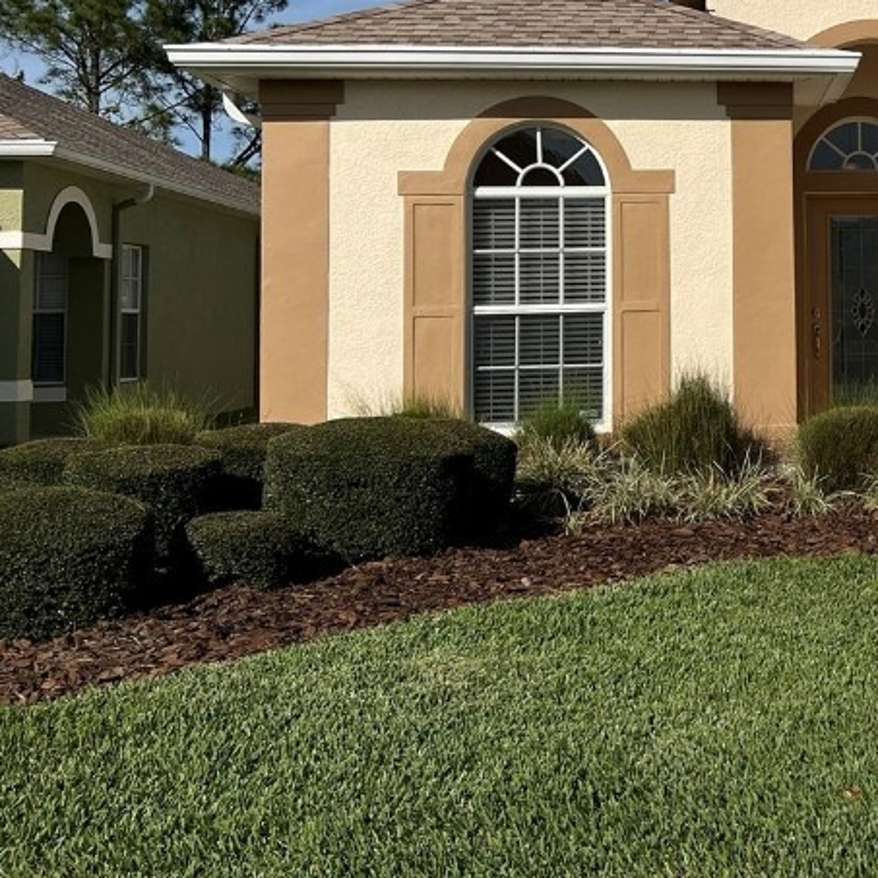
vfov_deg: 32.1
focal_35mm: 52
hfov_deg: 29.5
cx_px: 969
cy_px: 211
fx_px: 1492
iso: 50
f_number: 1.5
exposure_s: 1/12658
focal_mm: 5.7
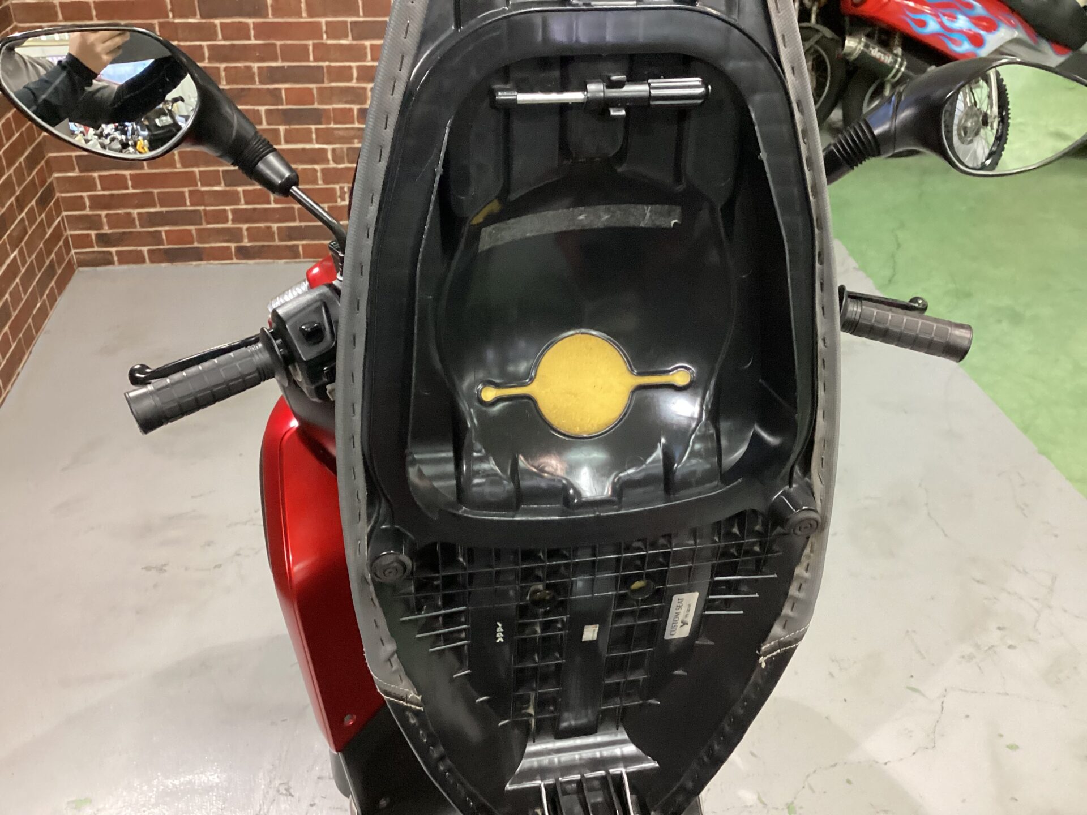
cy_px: 408
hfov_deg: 58.4
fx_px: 973
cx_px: 544
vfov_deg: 45.4
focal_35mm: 31
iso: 250
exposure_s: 1/60
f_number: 2.4
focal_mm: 3.3
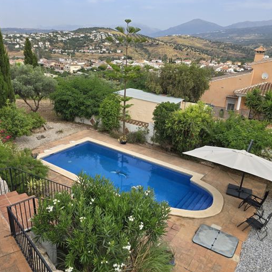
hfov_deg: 57.3
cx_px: 135
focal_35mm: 28
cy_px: 135
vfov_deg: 57.3
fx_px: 249
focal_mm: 6.3
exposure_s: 1/484
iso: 12
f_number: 1.7
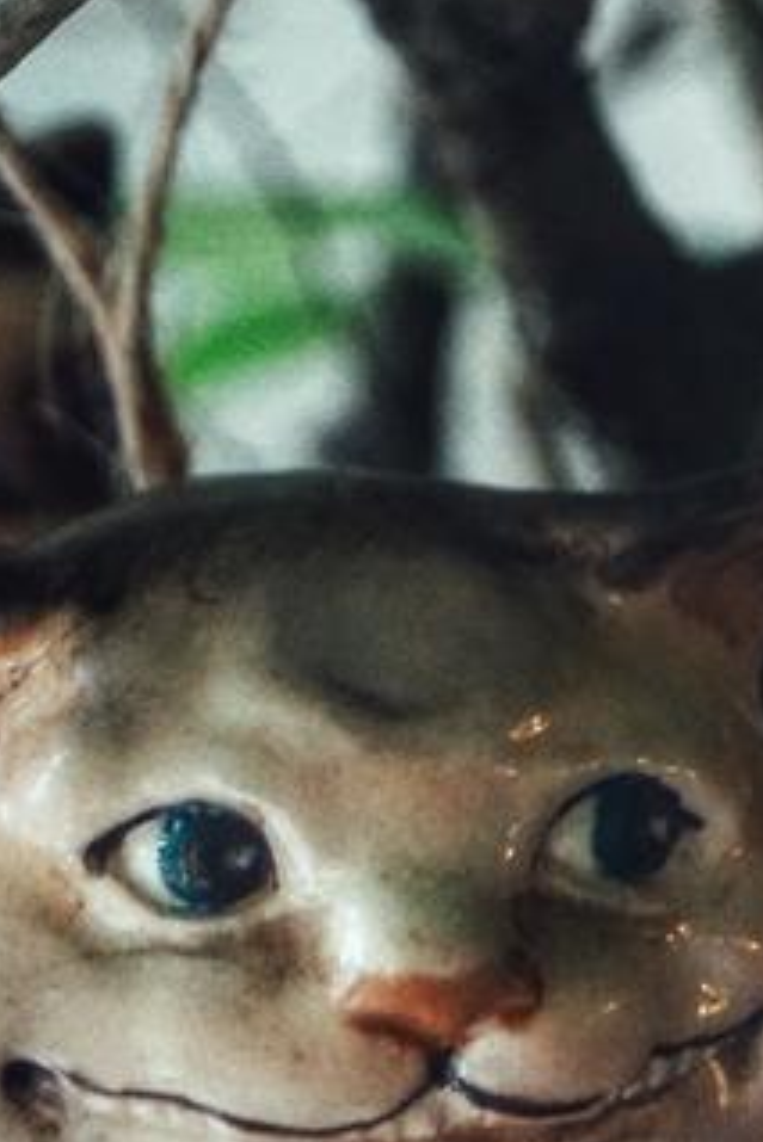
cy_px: 612
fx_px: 7653
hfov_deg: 5.7
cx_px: 399
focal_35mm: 241
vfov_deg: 8.5
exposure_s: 1/25
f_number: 5.6
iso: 3200
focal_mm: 50
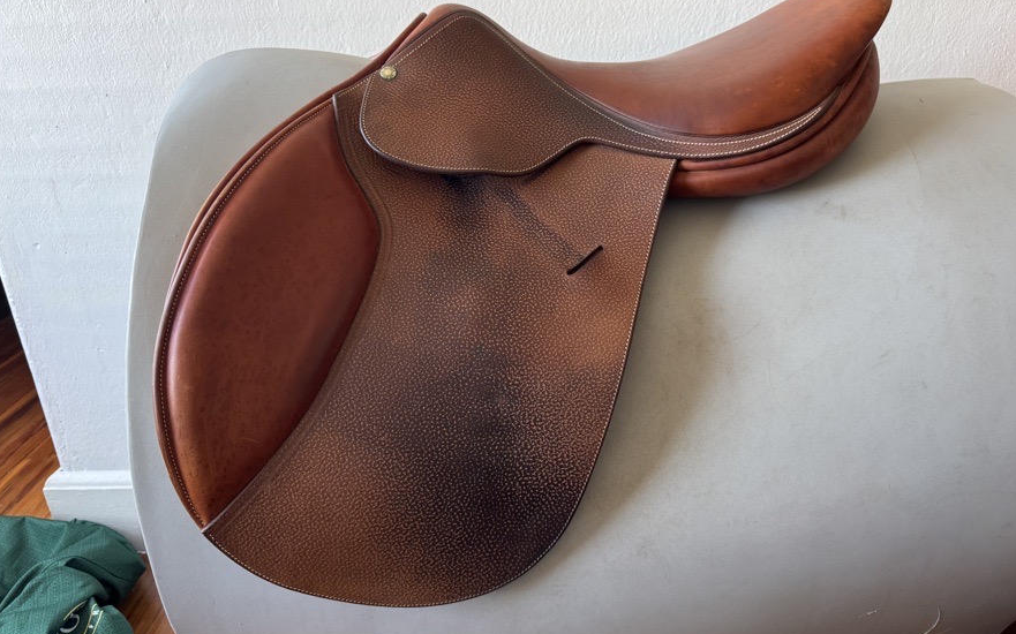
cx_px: 514
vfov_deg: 47.4
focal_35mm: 26
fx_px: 720
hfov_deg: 70.4
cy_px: 265
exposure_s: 1/108
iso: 200
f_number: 1.78
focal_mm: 6.76
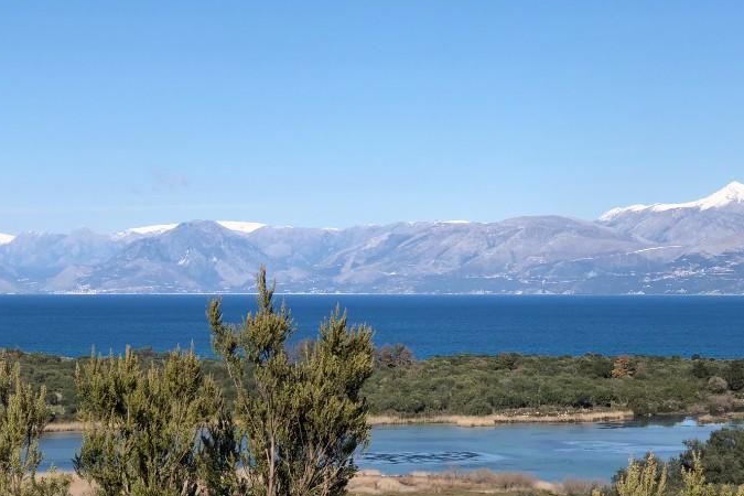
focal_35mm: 90
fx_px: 1860
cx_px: 452
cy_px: 237
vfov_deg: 15.2
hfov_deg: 22.6
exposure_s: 1/1143
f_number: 2.8
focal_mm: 6.6
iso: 20
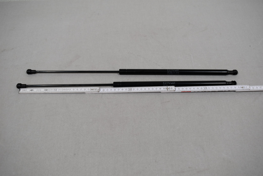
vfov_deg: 36.9
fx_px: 263
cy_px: 88
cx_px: 132
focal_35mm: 36
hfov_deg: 53.1
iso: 400
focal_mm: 24
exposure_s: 1/125
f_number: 5.6
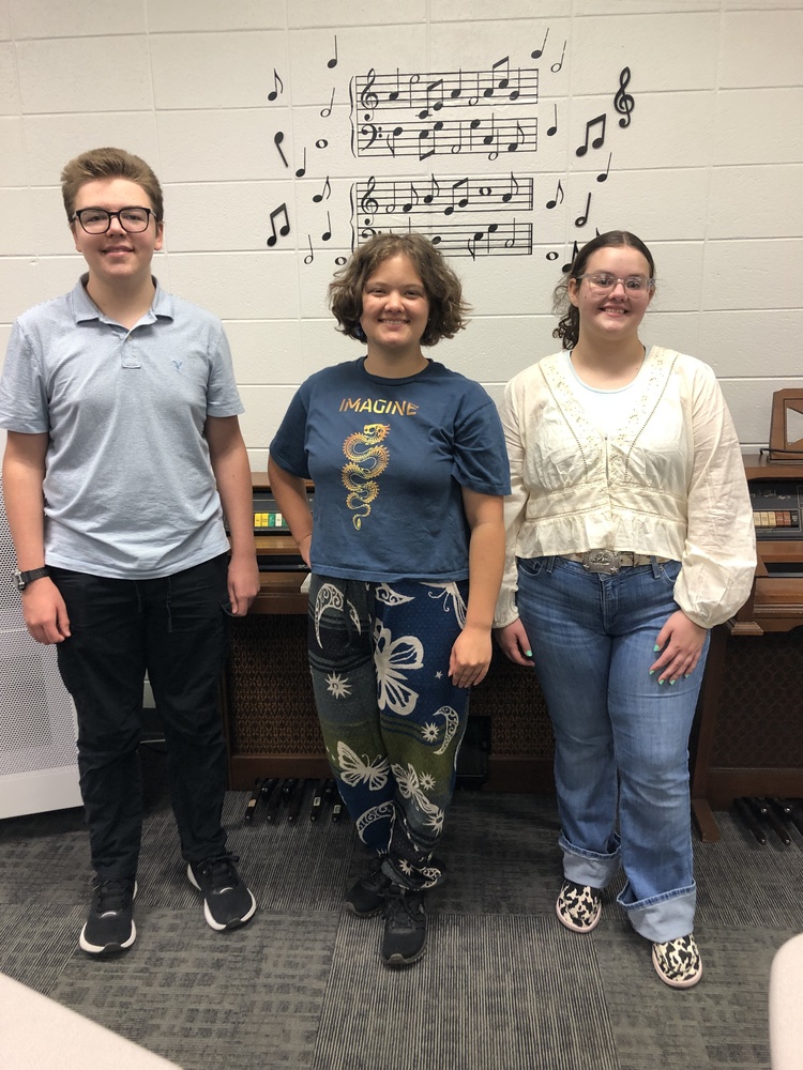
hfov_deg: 49.7
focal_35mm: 28
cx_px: 402
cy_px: 535
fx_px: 866
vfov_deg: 63.4
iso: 40
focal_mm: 3.99
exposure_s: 1/17
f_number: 1.8
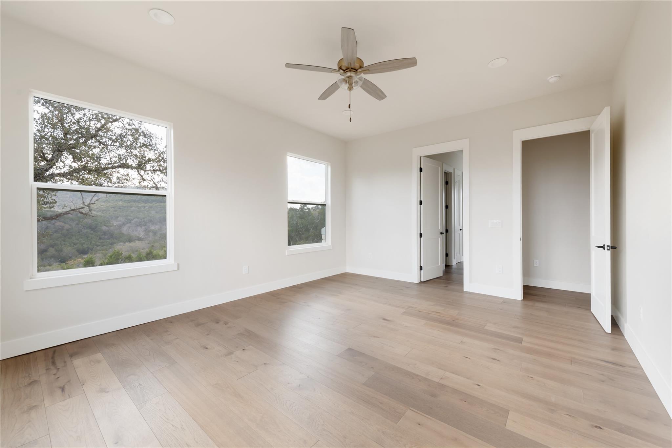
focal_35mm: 14
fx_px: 261
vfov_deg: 81.2
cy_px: 224
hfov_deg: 104.2
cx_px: 336
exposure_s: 1/10
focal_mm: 14
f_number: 8
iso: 400
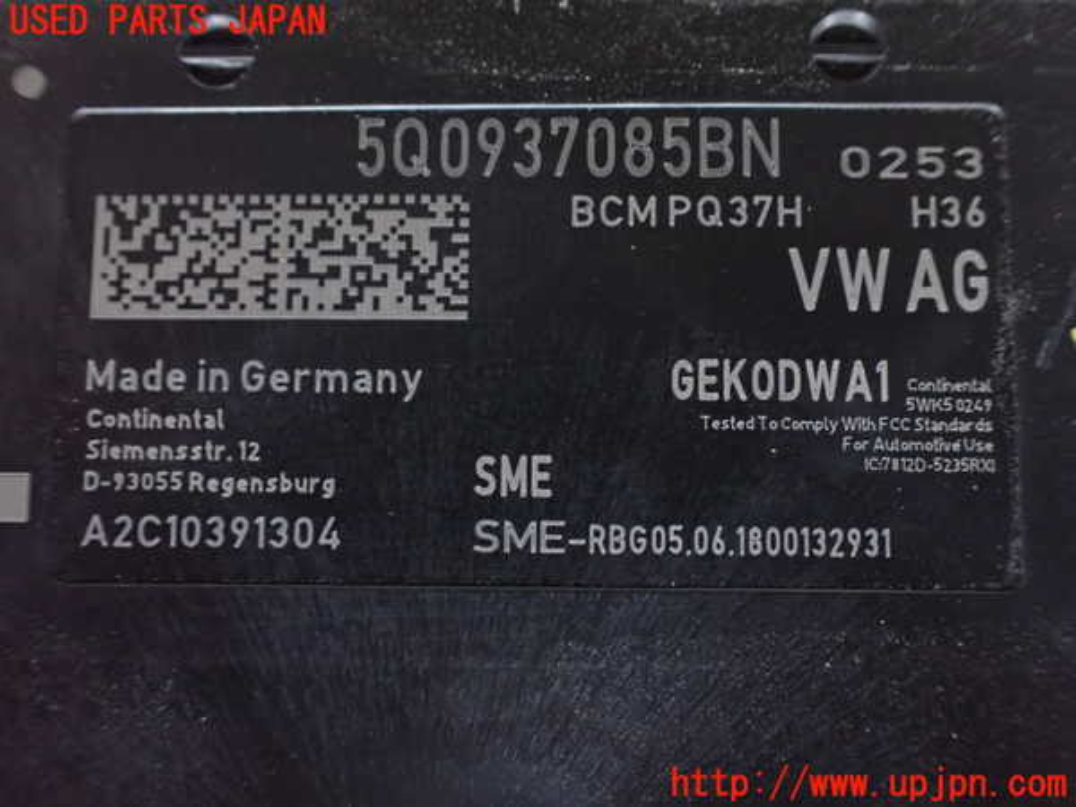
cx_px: 538
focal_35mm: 30
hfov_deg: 60.0
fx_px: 933
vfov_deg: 46.8
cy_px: 404
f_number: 2.3
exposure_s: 1/30
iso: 1250
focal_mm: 5.4
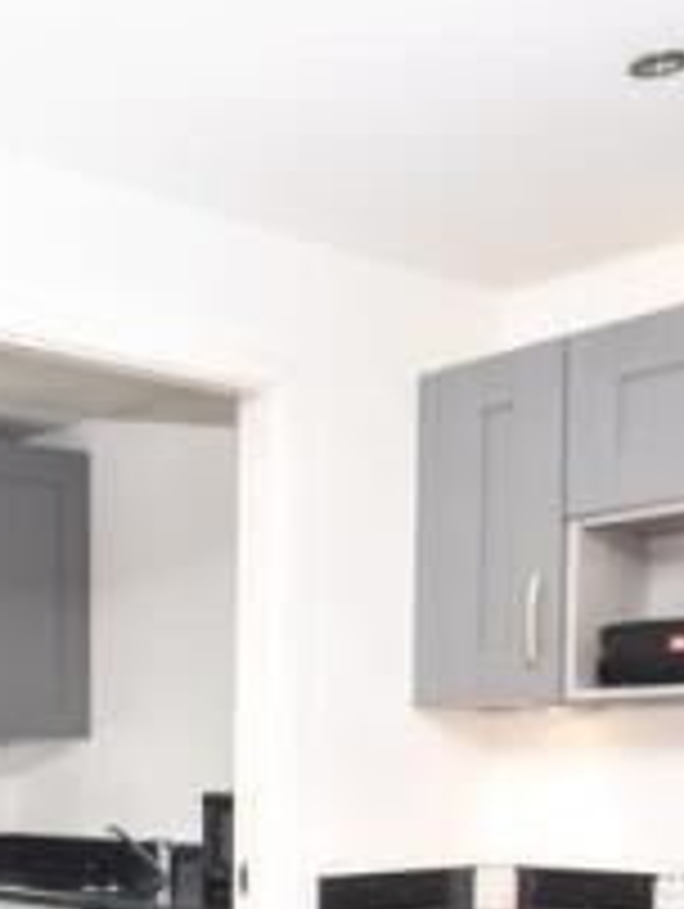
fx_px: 1472
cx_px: -65
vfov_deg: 32.1
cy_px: 866
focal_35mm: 56
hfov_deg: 24.4
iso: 400
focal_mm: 12
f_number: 4.5
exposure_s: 1/60
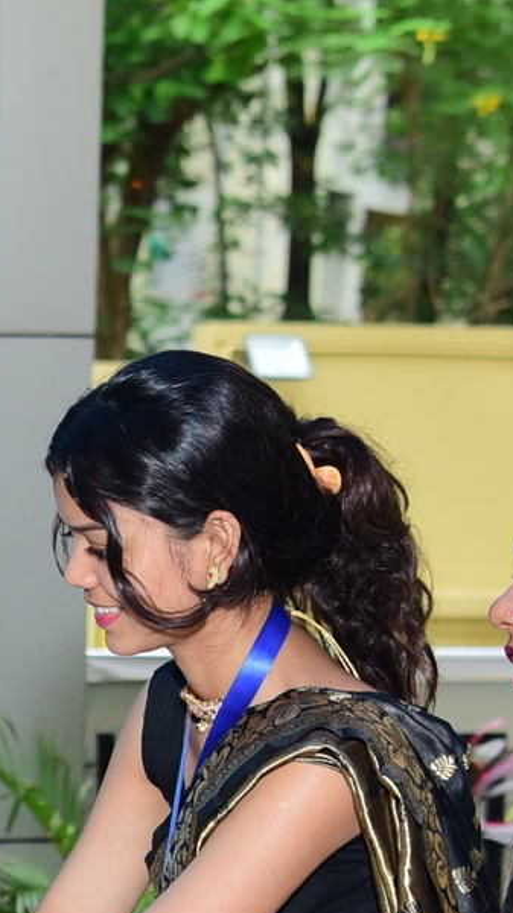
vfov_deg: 15.8
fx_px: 3244
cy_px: 863
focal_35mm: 134
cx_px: -489
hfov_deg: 8.6
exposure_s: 1/125
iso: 800
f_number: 3.5
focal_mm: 34
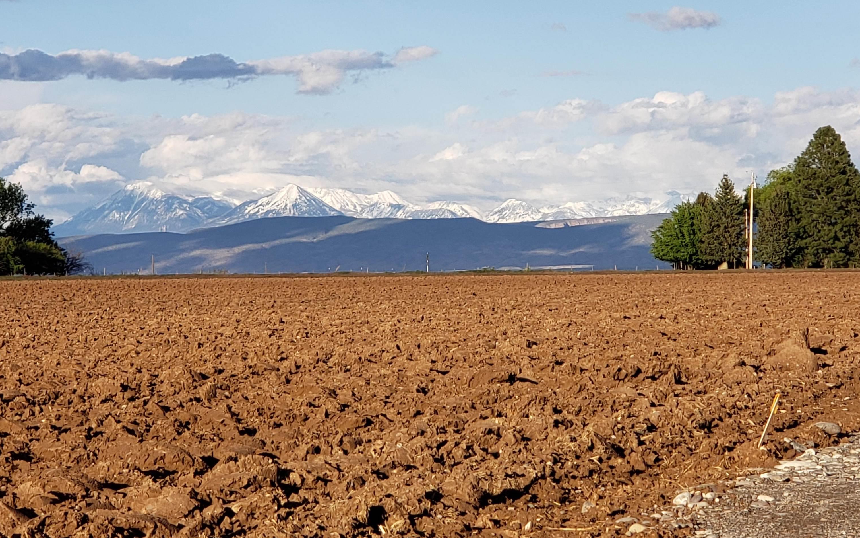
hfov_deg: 36.3
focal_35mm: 56
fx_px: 1313
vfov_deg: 23.1
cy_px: 218
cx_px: 426
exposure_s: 1/622
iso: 32
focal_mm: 6
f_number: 2.4
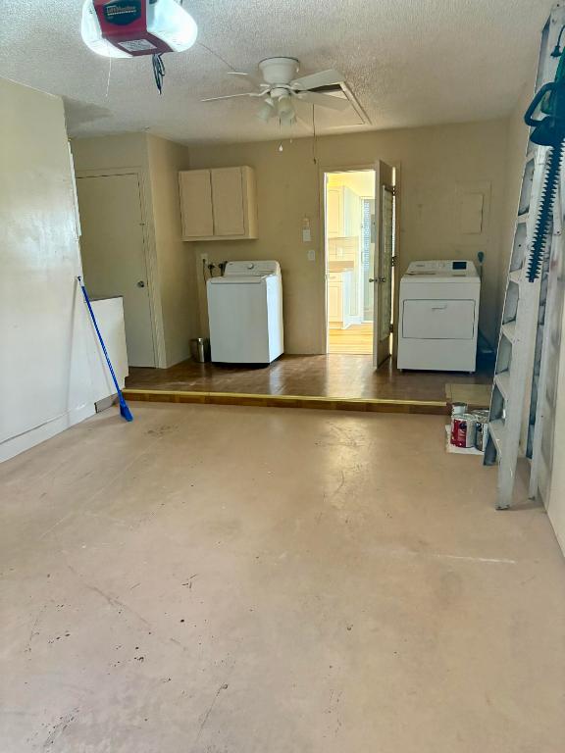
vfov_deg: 67.3
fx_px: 566
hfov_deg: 53.1
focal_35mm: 26
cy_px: 376
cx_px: 282
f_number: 1.6
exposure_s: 1/60
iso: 500
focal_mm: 5.96
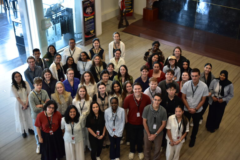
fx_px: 320
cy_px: 80
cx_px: 120
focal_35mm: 48
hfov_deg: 41.1
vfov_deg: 28.1
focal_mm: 48
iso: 3200
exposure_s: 1/250
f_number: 2.8
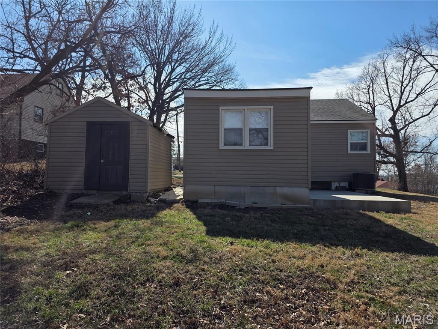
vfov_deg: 58.9
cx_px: 219
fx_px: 291
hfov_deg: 73.9
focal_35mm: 23
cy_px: 164
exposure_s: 1/6150
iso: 80
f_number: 1.7
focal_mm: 6.3
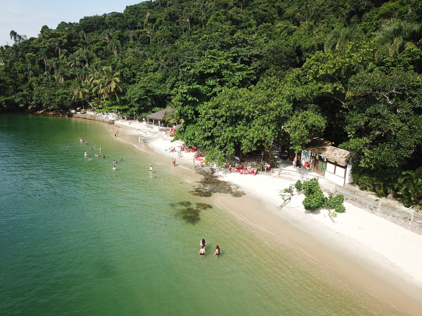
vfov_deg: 53.1
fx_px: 317
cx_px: 211
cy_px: 158
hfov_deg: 67.3
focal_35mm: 26
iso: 100
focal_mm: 4.73
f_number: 2.2
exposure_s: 1/978
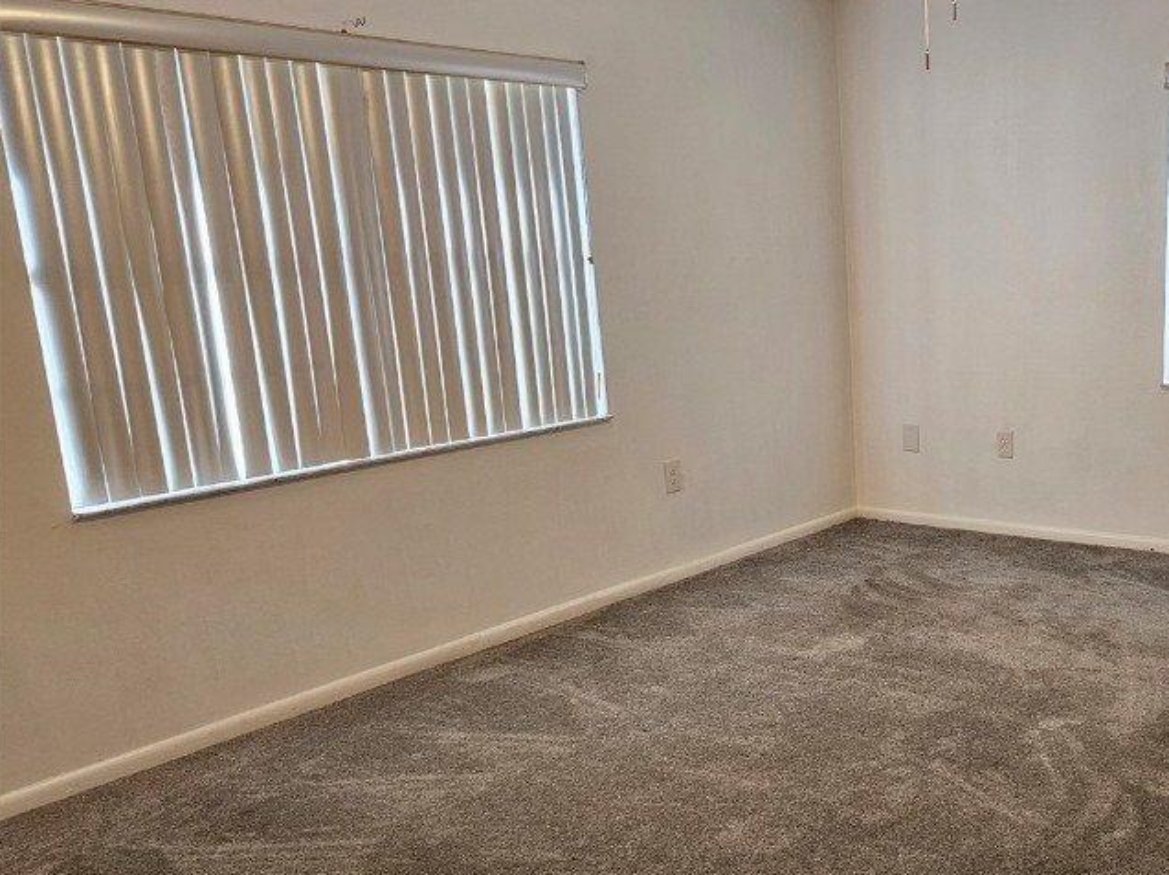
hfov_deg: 47.5
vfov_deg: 38.4
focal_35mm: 37
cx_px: 932
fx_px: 1249
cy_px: 543
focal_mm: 5.4
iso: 160
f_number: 1.8
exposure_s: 1/120
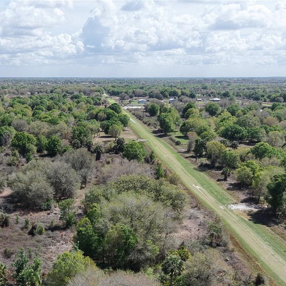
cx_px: 70
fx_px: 458
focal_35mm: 49
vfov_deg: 33.2
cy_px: 247
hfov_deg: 33.9
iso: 250
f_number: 1.8
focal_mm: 8.67
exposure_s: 1/4000
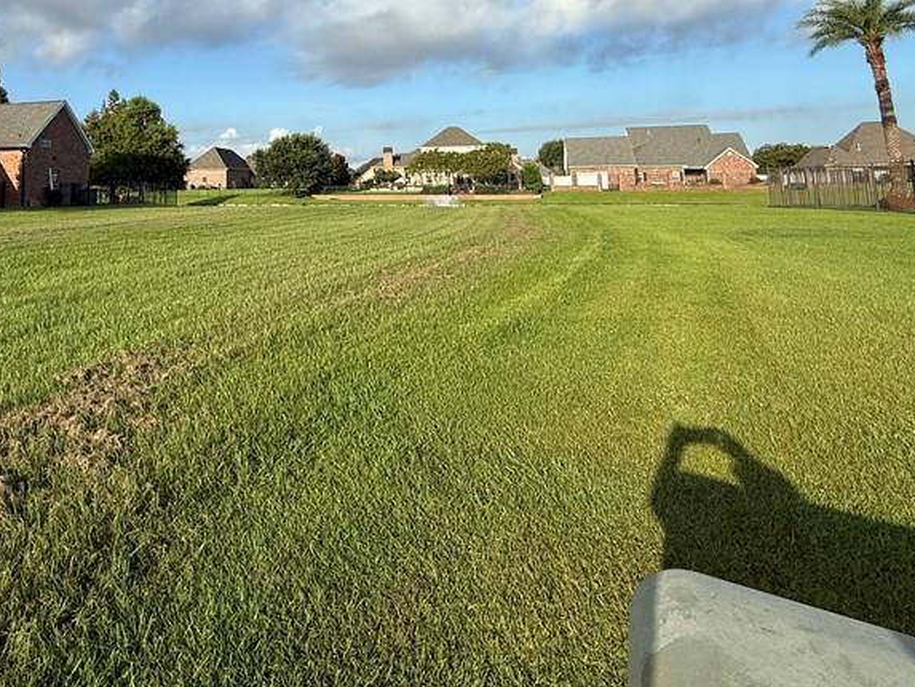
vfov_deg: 50.3
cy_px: 102
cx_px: 262
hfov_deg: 66.3
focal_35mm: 25
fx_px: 661
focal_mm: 2.22
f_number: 2.2
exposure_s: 1/1901
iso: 50
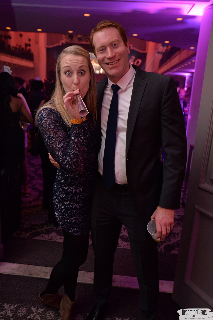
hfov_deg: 41.1
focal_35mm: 32
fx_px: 284
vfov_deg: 58.7
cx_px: 106
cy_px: 160
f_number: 4
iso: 2000
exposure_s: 1/40
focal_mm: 32
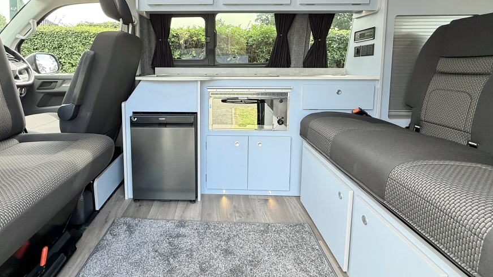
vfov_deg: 59.5
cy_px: 91
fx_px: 235
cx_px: 208
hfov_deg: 91.9
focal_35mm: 18
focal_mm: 2.22
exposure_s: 1/99
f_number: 2.2
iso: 50
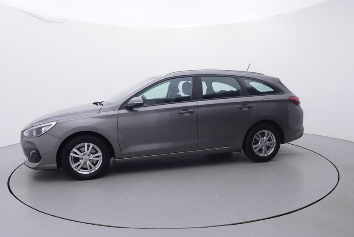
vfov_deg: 47.0
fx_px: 272
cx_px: 174
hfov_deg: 66.2
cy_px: 120
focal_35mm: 28
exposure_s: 1/80
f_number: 5
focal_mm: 15
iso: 200
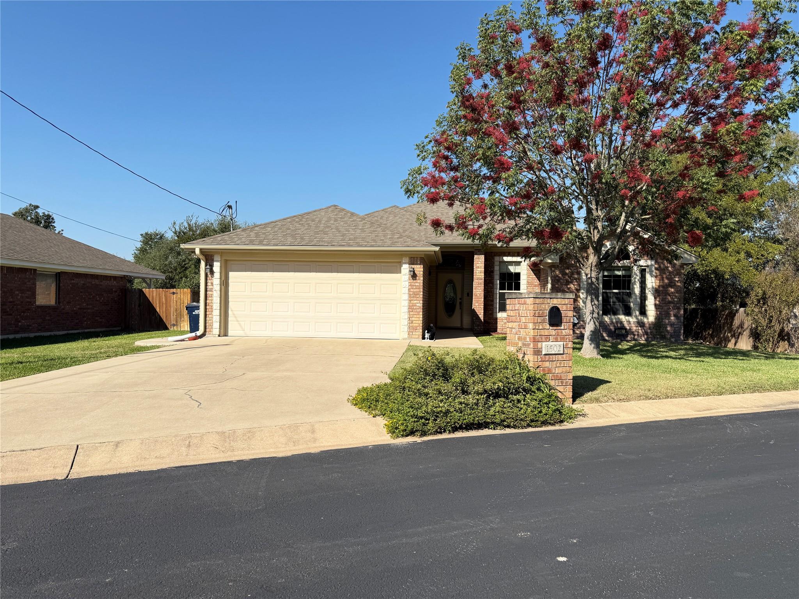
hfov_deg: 71.6
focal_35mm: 24
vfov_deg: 56.8
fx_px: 554
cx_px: 400
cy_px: 300
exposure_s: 1/5319
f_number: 1.78
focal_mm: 6.76
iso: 80
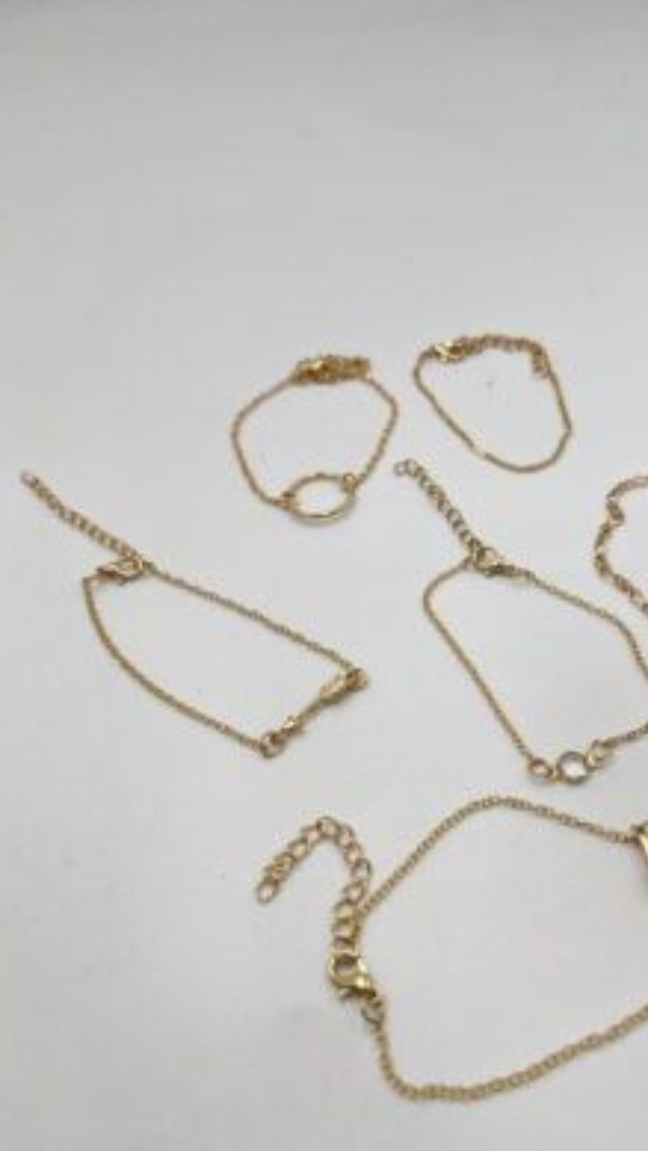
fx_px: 855
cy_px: 571
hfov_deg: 41.0
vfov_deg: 67.9
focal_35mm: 28
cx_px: 432
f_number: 1.6
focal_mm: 5.1
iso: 50
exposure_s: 1/344
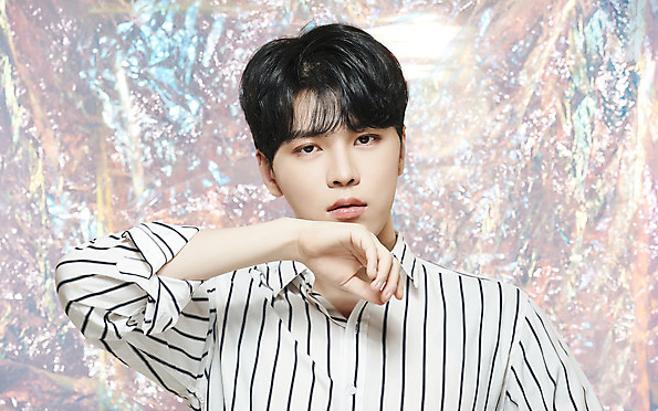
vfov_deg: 11.6
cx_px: 330
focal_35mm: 113
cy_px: 220
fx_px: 2027
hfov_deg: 18.4
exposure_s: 1/125
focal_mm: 110
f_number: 5.6
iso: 64
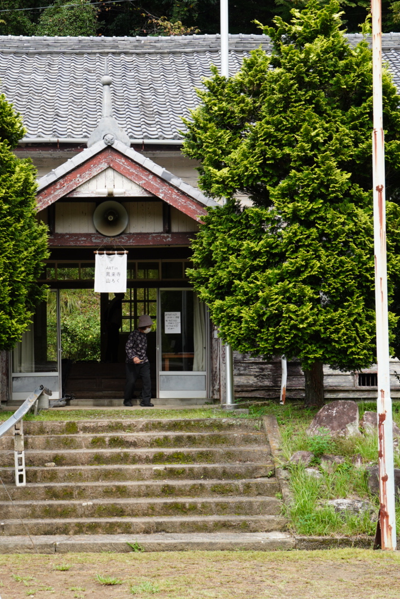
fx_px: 1216
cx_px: 120
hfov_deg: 18.6
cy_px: 298
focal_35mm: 73
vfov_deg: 27.7
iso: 100
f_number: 5
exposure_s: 1/125
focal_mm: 32
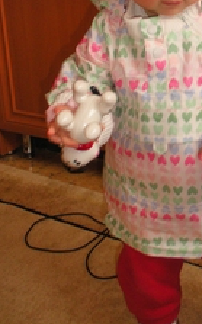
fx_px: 662
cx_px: 173
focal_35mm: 75
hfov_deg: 17.2
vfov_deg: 27.2
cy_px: 93
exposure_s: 1/30
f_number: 3.5
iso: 100
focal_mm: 6.3
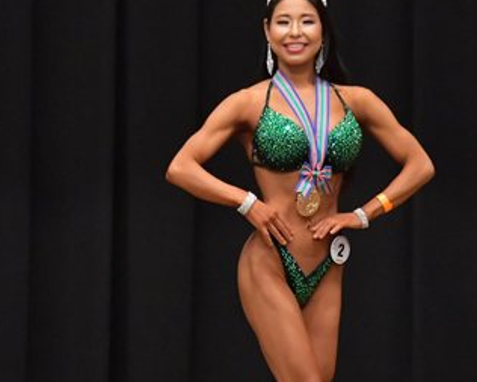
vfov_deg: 3.0
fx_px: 7301
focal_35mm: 517
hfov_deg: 3.7
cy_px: 260
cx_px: 297
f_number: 5.6
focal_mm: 150
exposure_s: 1/400
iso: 6400
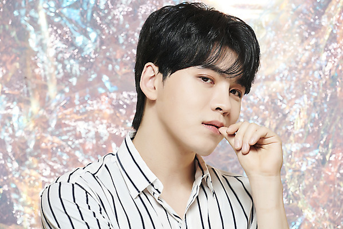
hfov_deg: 14.1
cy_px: 114
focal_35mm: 145
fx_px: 1382
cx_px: 172
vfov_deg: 9.5
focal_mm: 145
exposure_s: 1/125
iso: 64
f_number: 5.6
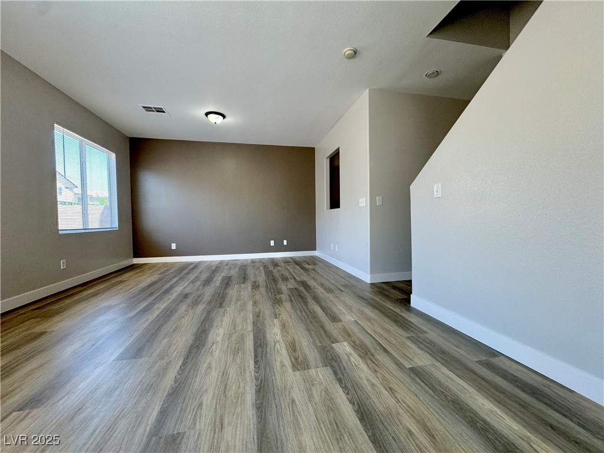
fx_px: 244
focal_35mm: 14
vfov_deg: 85.7
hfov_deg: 102.1
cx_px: 302
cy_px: 226
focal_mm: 2.22
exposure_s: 1/120
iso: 125
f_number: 2.2
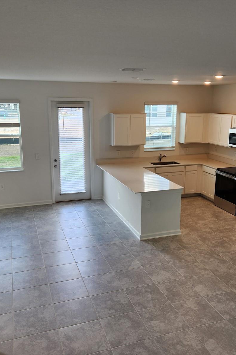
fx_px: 315
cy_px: 177
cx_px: 124
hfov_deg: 41.1
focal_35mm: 32
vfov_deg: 58.7
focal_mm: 5.4
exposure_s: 1/120
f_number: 1.8
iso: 50
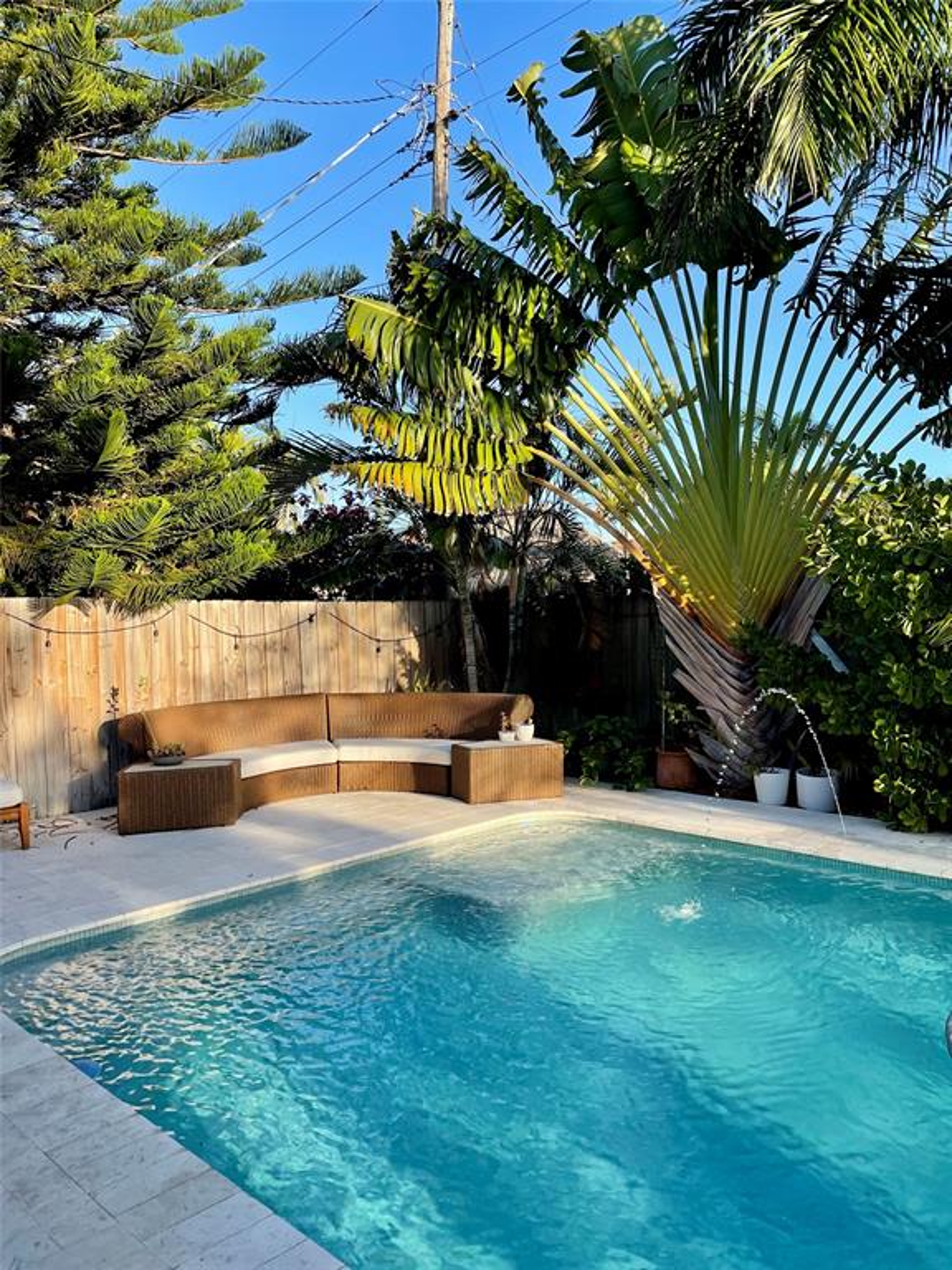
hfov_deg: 53.1
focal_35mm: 26
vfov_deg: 67.3
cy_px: 635
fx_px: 953
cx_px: 476
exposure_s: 1/940
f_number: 1.6
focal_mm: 4.2
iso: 32
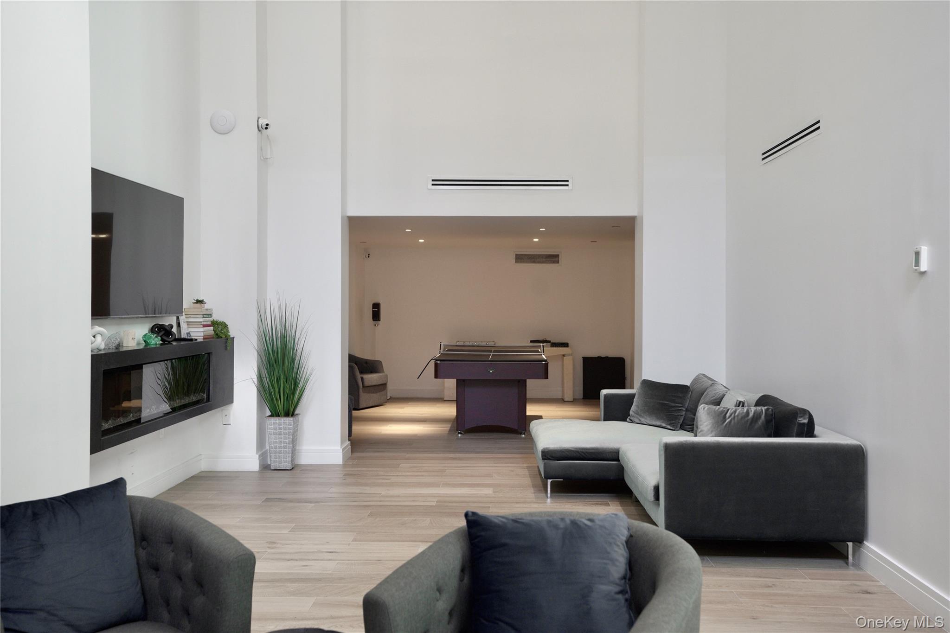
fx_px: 923
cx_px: 475
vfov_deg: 37.8
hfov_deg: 54.4
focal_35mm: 35
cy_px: 316
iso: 800
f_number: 4.5
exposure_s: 1/80
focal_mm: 35
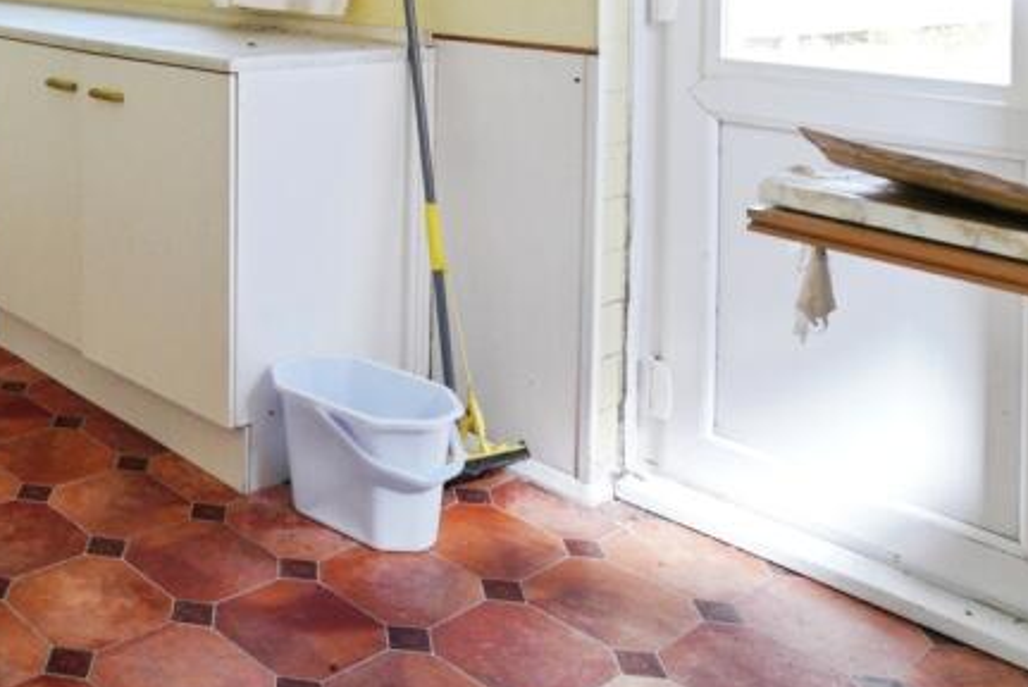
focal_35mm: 38
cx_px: 86
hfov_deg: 45.5
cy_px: -74
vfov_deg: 31.1
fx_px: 1086
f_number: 8
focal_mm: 16
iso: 2000
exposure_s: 1/125
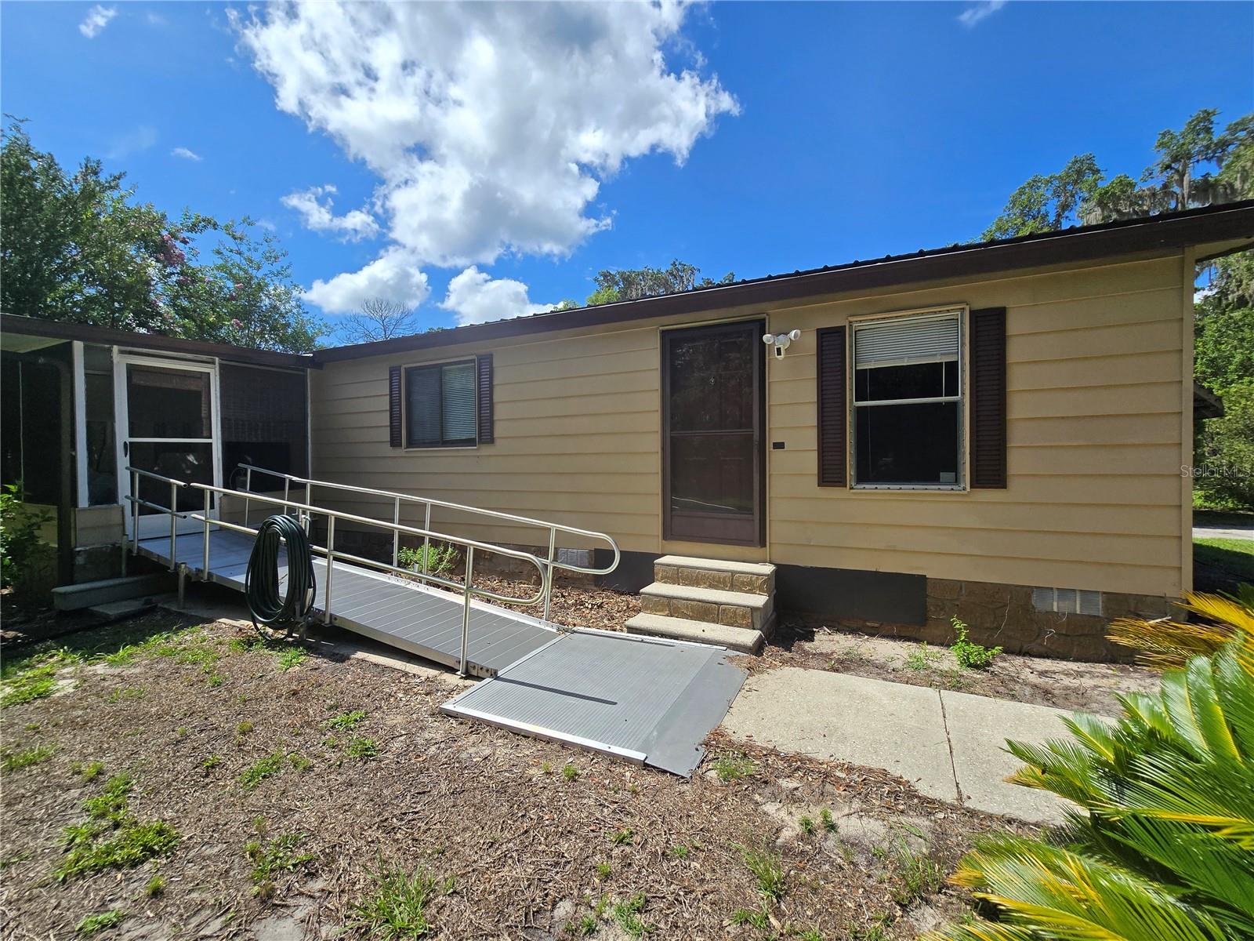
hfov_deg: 106.2
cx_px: 627
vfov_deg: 89.9
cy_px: 470
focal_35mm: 13
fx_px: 471
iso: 50
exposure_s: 1/3427
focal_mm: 2.2
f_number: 2.2
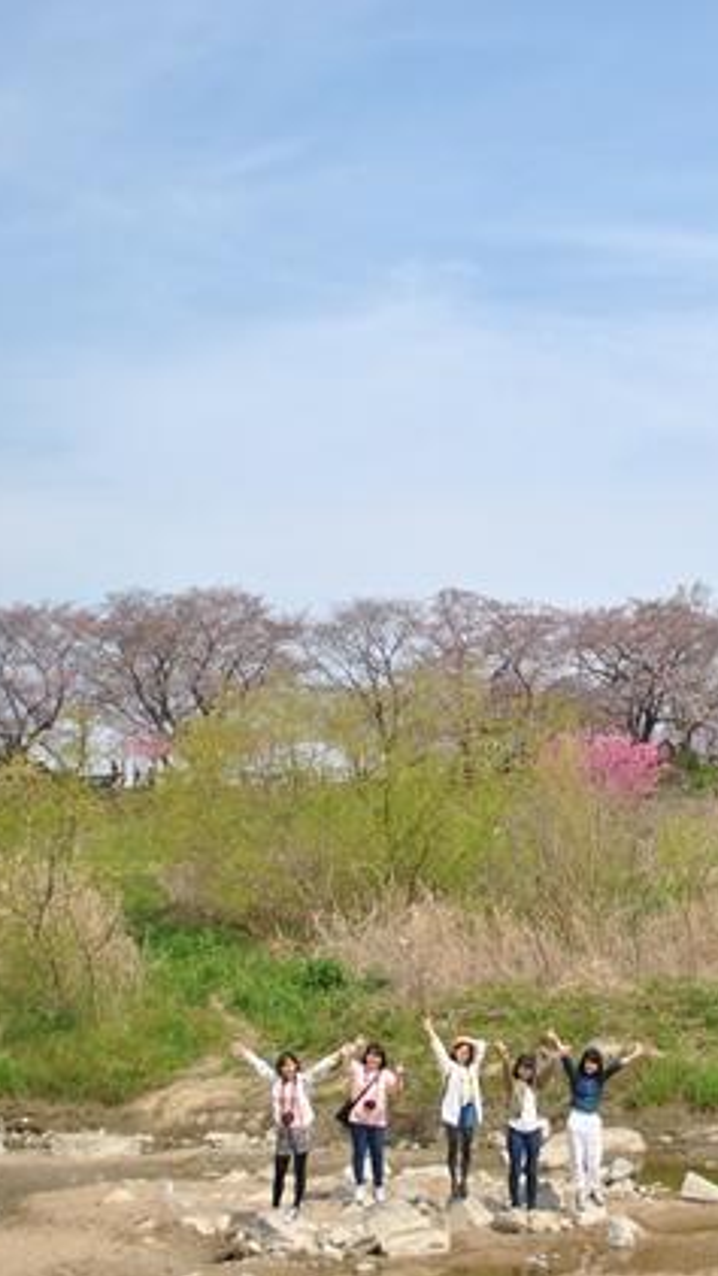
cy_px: 640
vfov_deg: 47.3
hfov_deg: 27.5
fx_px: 1455
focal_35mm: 43
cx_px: 512
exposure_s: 1/1000
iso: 100
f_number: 4
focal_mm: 18
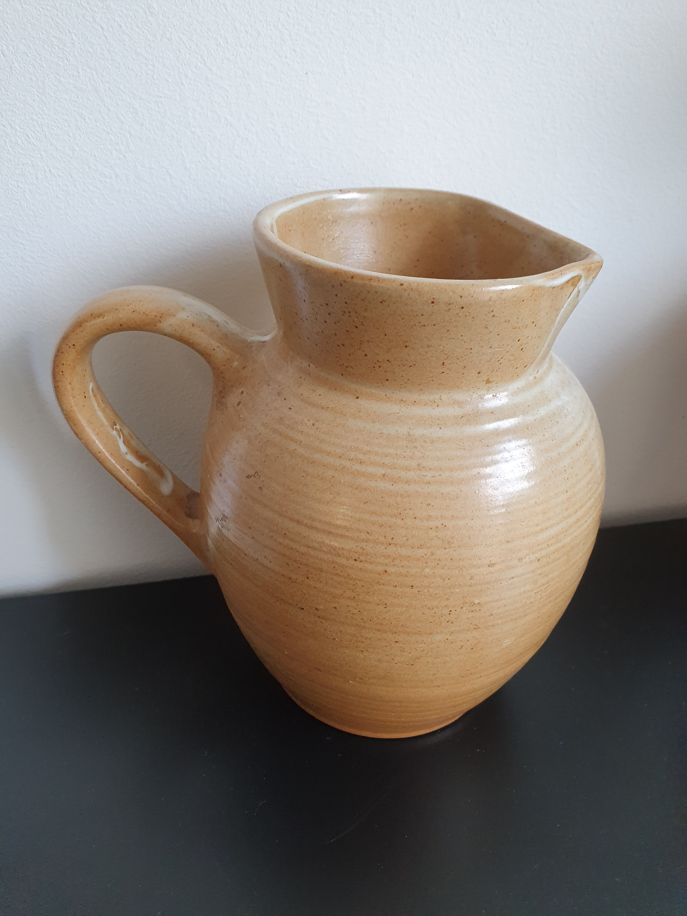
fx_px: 688
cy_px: 458
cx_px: 344
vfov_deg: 67.3
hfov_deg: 53.1
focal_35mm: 26
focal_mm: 4.32
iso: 200
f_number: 2.4
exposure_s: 1/100
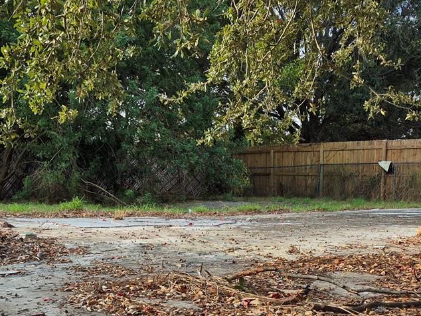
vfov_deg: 24.5
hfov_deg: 33.2
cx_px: 221
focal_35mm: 58
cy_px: 283
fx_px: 706
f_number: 1.8
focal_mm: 5.4
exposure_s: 1/422
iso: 25
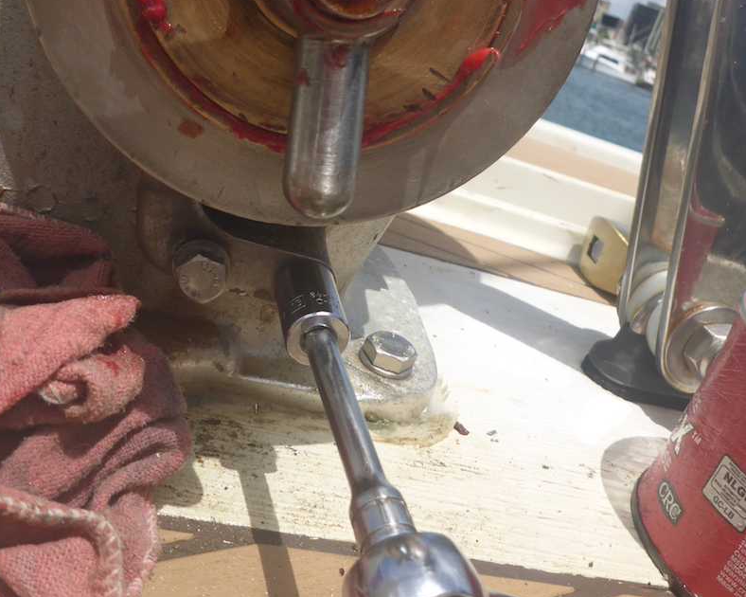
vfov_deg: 39.6
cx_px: 369
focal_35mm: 37
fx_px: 817
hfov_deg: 49.1
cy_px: 196
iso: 100
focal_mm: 4.9
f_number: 10
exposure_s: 1/160
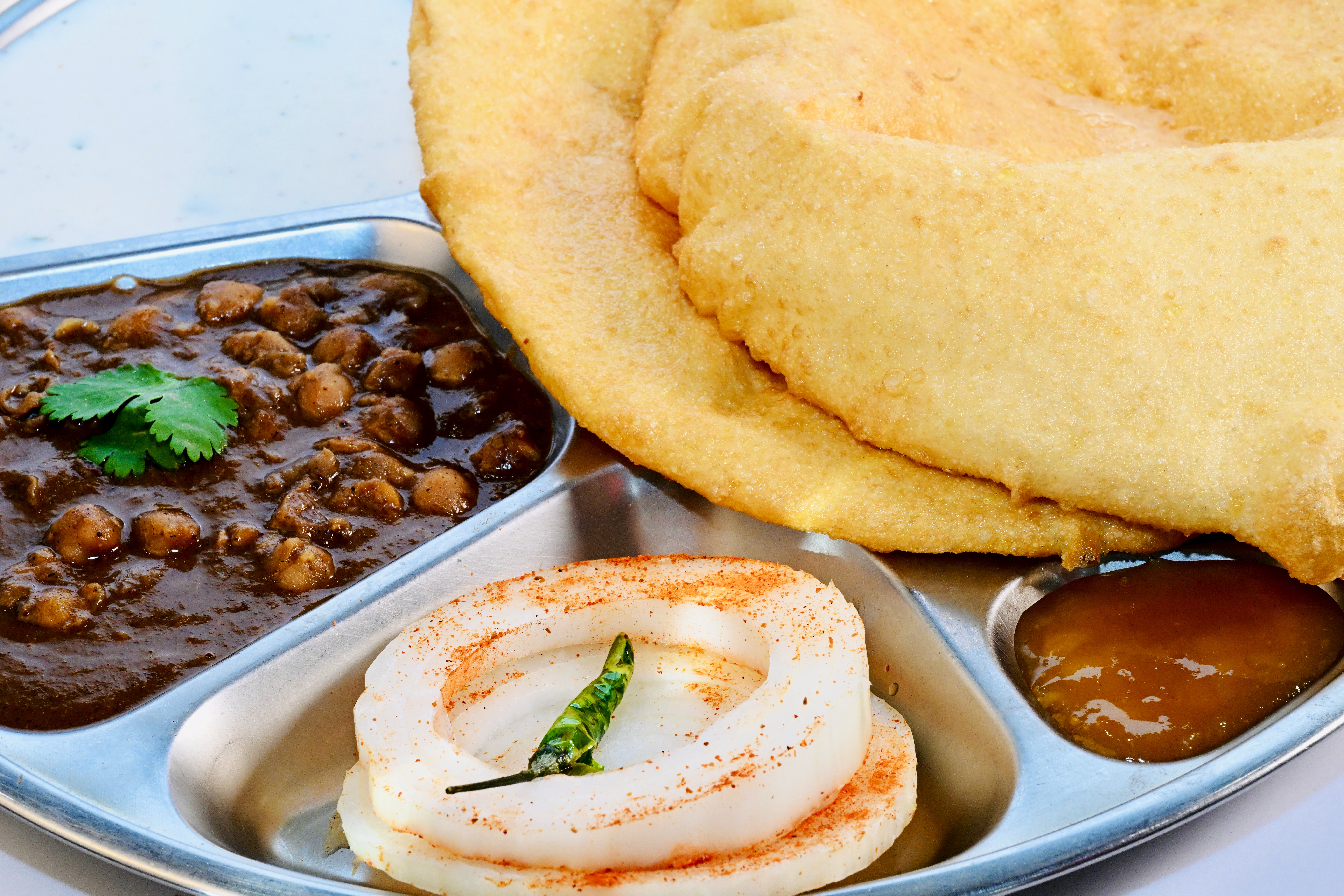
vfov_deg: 11.4
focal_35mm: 120
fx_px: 4480
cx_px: 672
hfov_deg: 17.1
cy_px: 448
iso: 2500
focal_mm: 120
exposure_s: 1/125
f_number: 22
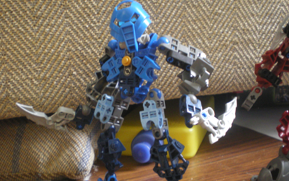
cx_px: 133
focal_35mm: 51
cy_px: 103
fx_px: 402
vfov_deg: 25.3
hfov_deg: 39.5
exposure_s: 1/13
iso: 400
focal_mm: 7.4
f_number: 3.5
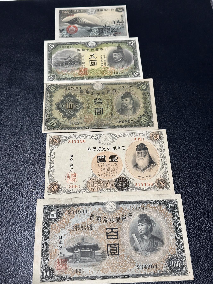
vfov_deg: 39.7
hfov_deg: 30.3
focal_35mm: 48
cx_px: 106
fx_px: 394
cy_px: 142
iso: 100
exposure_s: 1/50
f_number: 1.78
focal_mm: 6.86
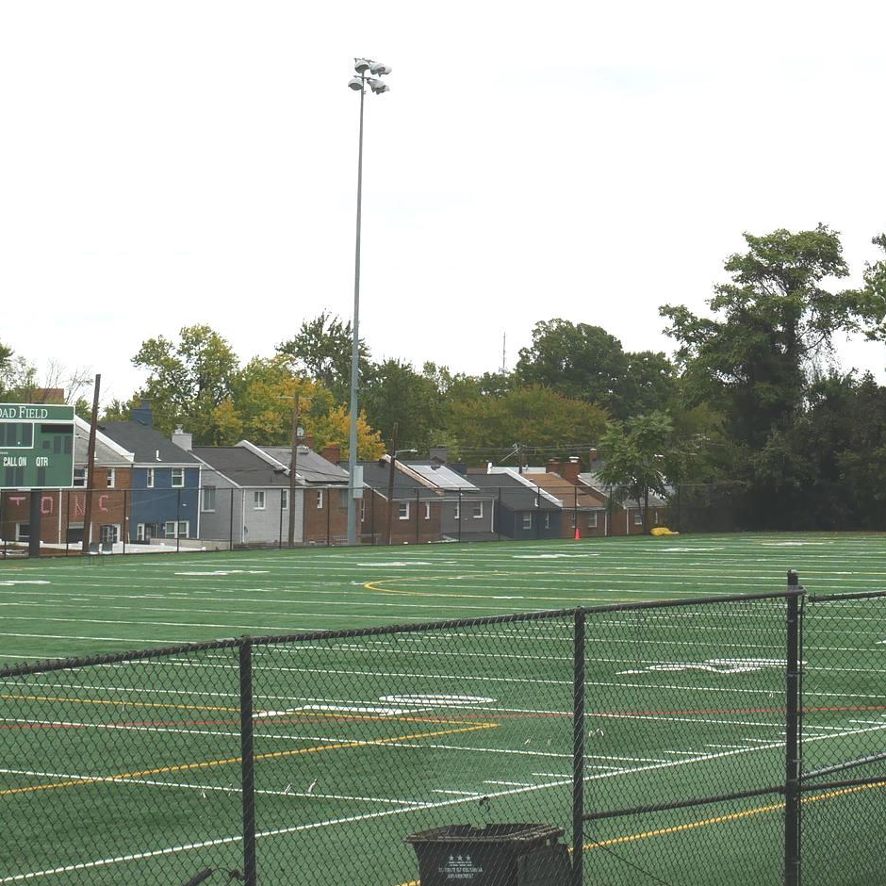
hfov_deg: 17.3
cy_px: 176
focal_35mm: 100
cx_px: 701
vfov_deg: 17.3
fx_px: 2896
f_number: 9
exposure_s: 1/250
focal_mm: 26
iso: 200
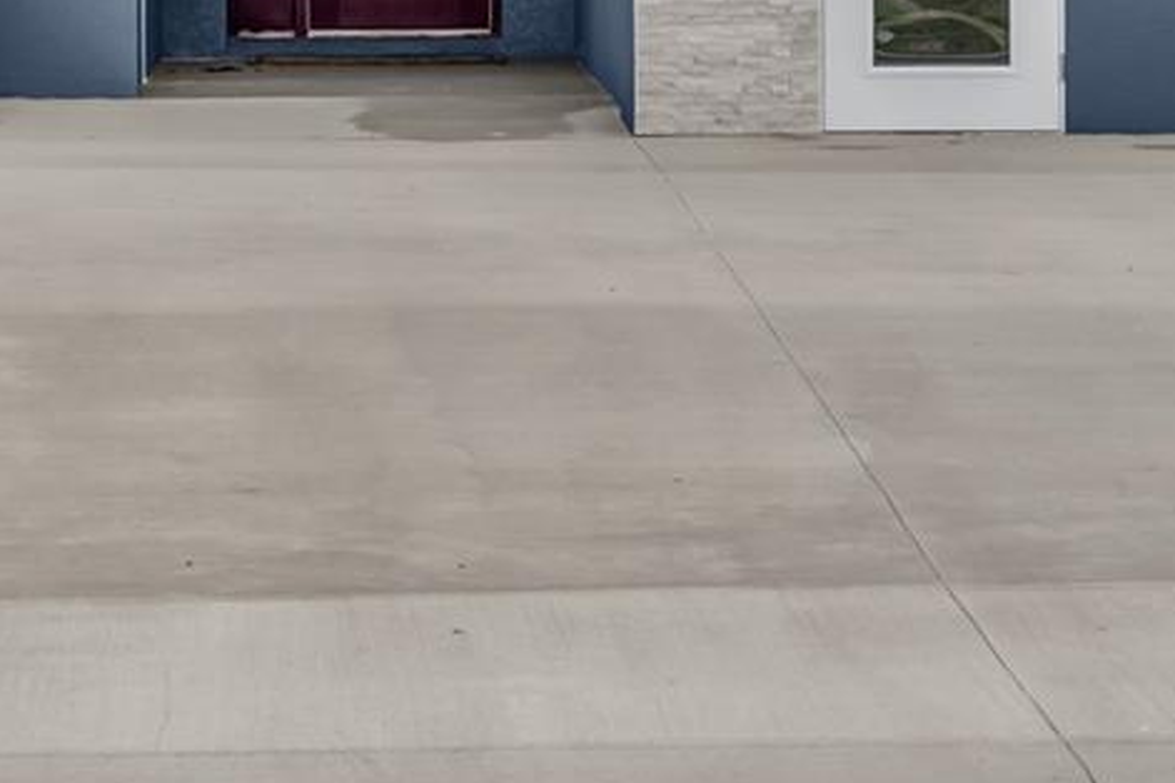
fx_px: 3884
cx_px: 394
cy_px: -334
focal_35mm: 119
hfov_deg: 17.2
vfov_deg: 11.1
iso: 100
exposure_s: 1/2000
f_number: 4
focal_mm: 35
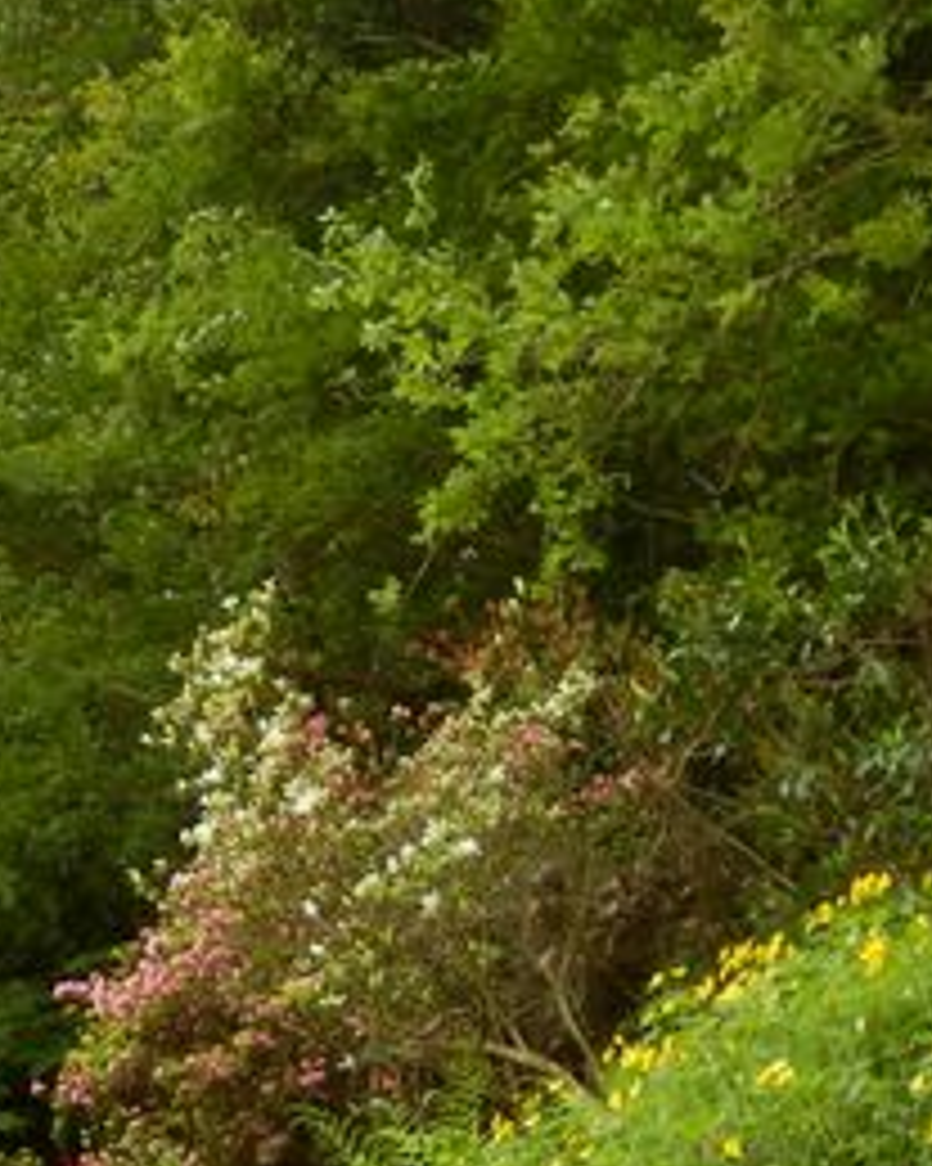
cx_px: 1261
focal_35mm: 154
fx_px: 5313
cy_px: 869
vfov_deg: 12.5
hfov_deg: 9.8
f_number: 4.4
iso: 80
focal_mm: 9.1
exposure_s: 1/60
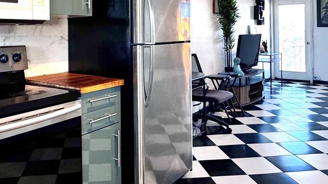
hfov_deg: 56.0
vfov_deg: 32.5
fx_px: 304
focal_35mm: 35
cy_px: 30
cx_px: 126
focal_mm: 2.22
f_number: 2.2
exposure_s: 1/120
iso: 200
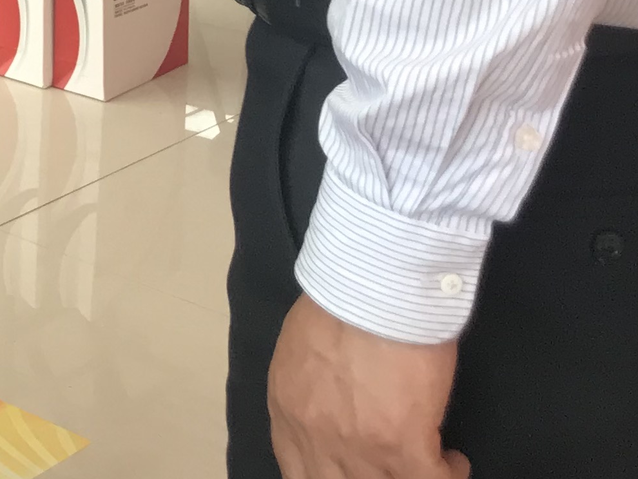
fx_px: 2102
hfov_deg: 15.6
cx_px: -374
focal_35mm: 114
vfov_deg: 11.7
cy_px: -465
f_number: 1.8
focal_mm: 3.99
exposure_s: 1/100
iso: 32
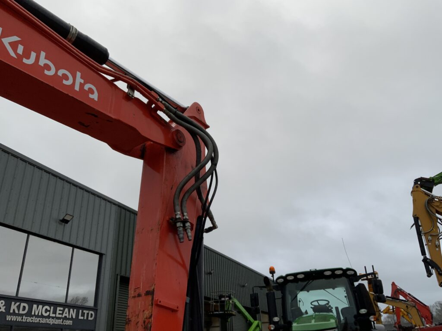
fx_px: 370
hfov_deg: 61.7
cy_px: 166
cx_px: 221
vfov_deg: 48.2
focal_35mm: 29
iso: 16
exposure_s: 1/125
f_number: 1.8
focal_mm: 3
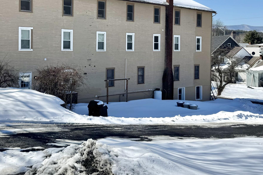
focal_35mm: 42
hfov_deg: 46.3
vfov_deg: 31.5
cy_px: 51
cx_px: 117
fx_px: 307
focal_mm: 6.76
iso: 80
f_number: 1.78
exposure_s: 1/9009
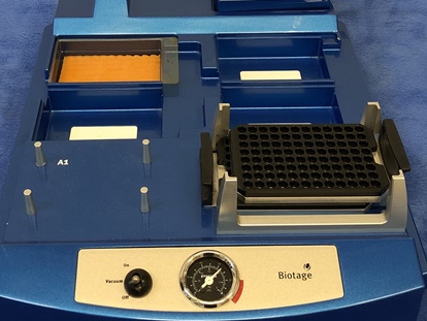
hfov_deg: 38.2
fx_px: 617
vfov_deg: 28.9
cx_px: 203
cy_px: 105
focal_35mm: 50
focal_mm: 4
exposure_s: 1/24
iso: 40
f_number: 1.8
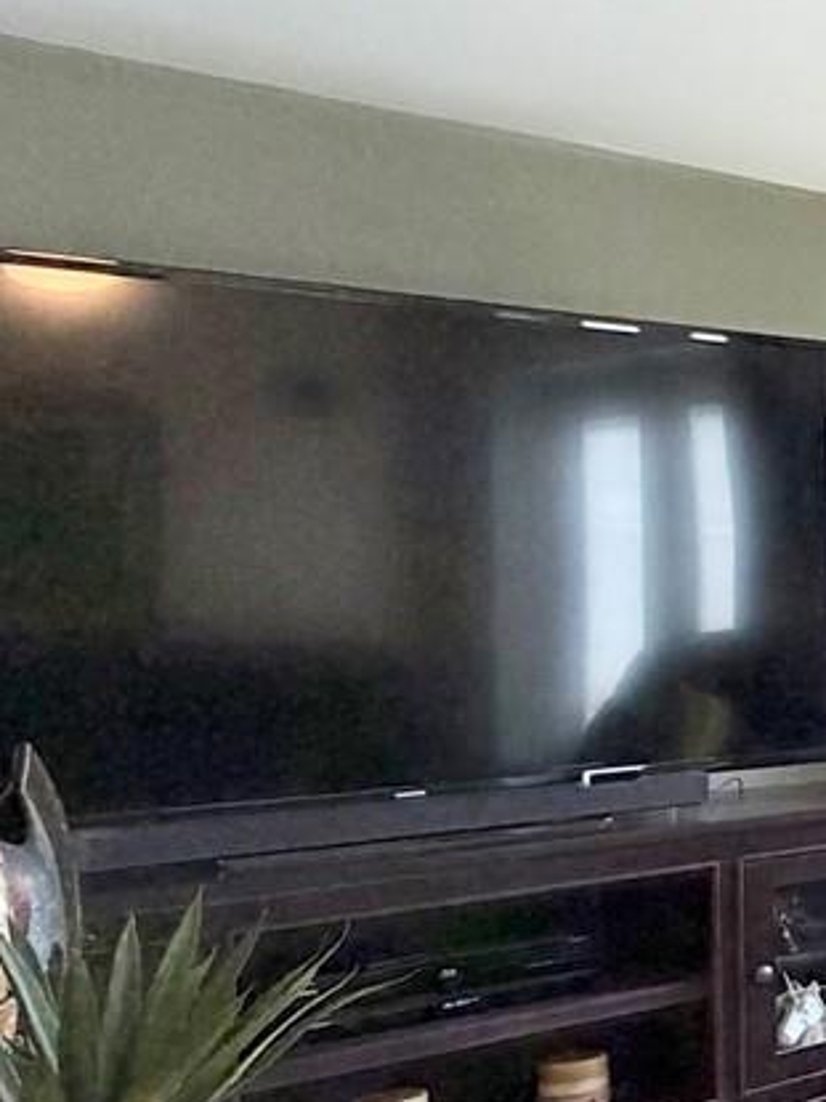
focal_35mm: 54
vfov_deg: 35.5
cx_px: 1785
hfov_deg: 16.9
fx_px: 1719
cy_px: 629
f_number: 2.2
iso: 200
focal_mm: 2.22
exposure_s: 1/120
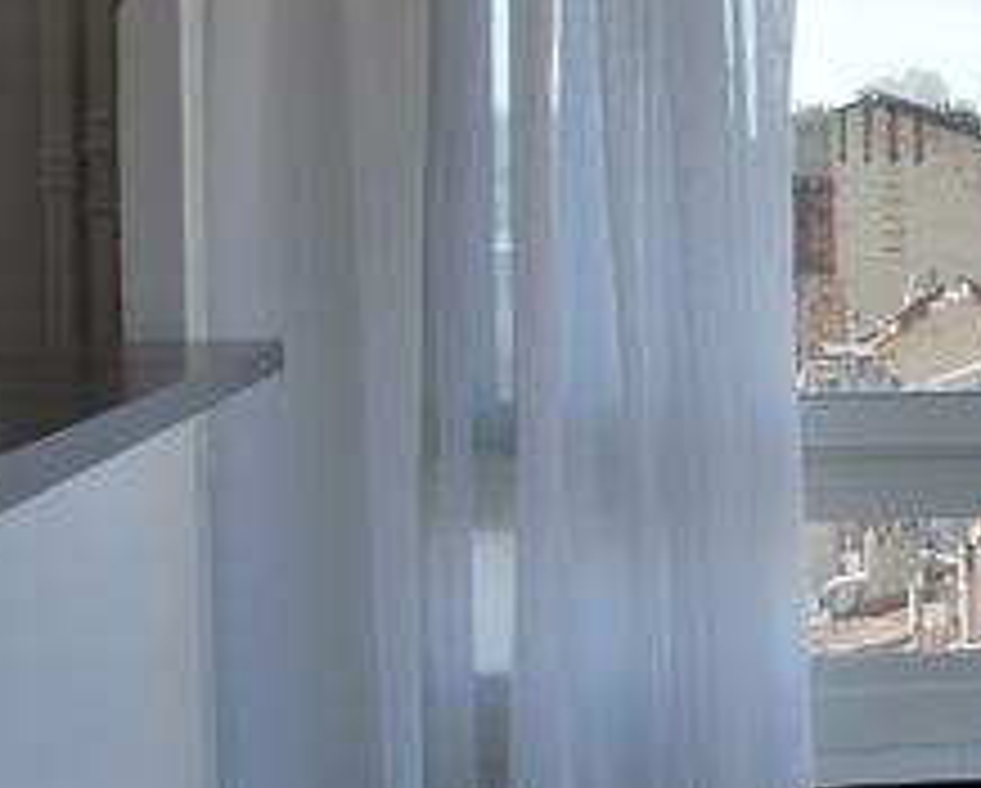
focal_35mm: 116
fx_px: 3372
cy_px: 371
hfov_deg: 13.2
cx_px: 2214
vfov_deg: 13.3
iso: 100
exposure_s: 1/8
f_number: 22
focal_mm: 18
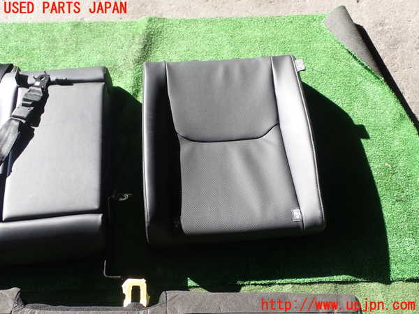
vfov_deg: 35.1
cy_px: 157
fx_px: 496
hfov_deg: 45.8
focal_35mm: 41
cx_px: 210
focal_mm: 7.31
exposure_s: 1/200
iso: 100
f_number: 4
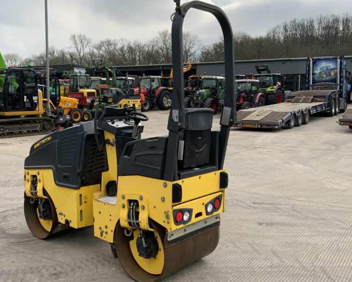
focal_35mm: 39
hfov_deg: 46.5
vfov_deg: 38.2
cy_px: 132
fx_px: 406
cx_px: 137
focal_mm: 3
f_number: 1.8
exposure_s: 1/1626
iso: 16
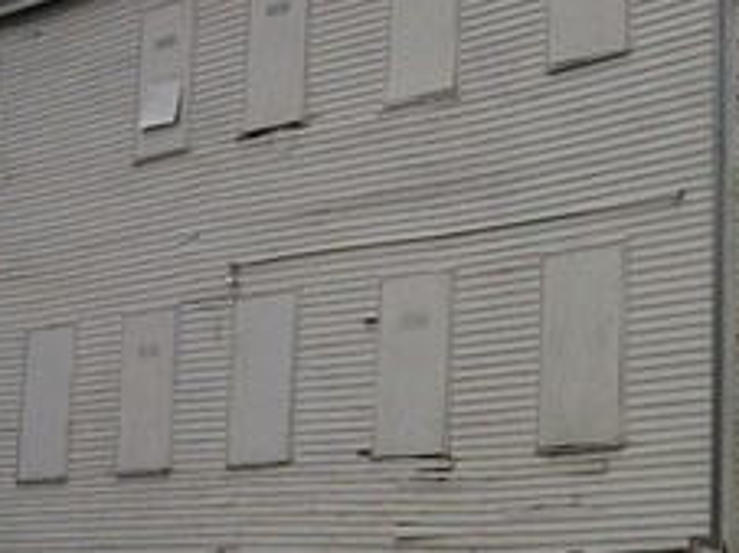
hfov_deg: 19.2
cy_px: 147
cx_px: 487
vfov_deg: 14.4
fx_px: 2175
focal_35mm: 102
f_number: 4.5
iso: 100
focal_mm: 5.9
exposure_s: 1/296
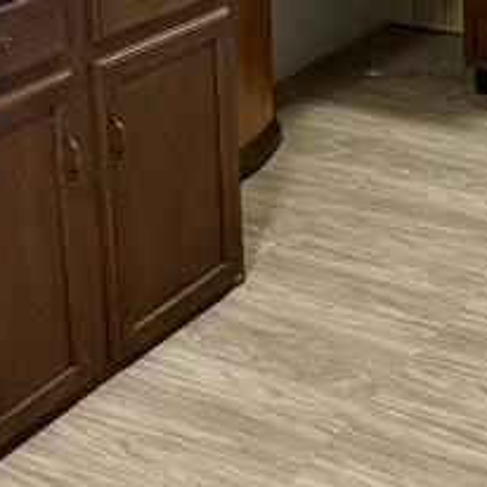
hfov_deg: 21.9
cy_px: -38
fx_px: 1257
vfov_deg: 20.9
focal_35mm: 79
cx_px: 201
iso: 320
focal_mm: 6.76
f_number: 1.78
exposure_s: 1/60
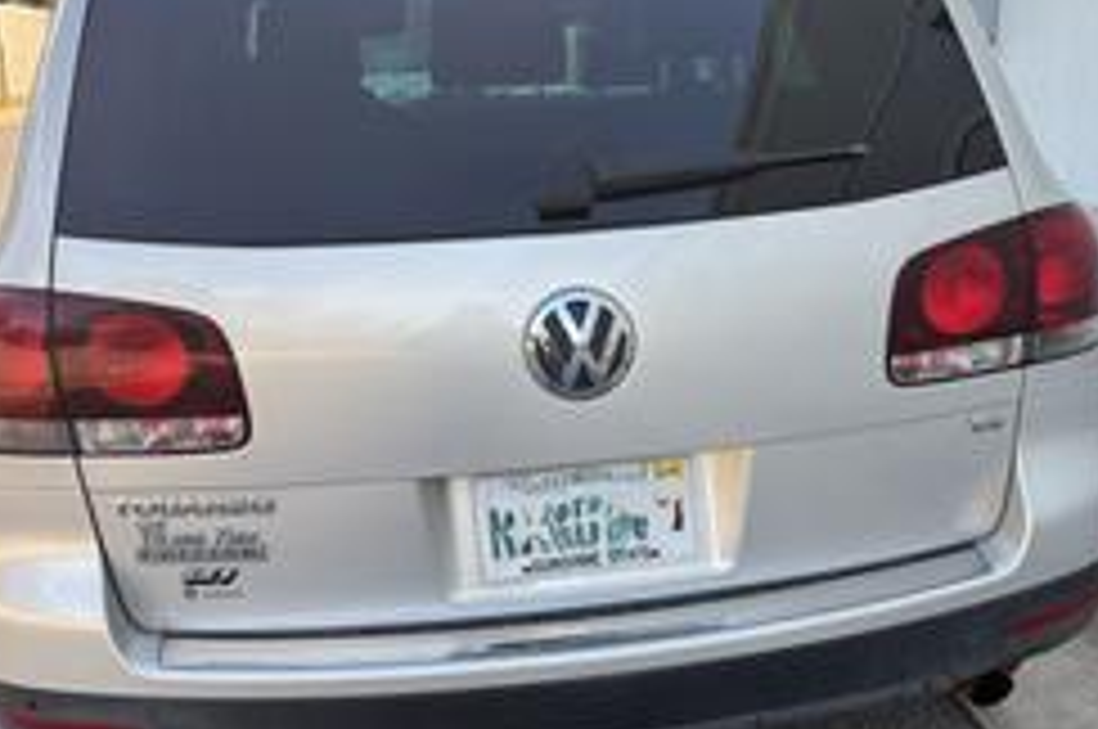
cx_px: 603
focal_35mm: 42
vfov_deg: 31.7
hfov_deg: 46.4
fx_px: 1279
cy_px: 446
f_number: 1.6
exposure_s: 1/359
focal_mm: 5.96
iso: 50
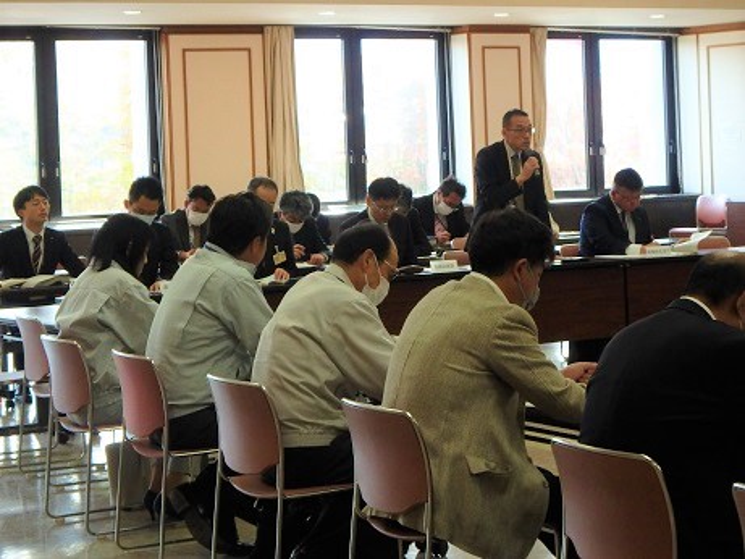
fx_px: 1765
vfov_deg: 18.0
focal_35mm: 82
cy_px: 280
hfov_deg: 23.8
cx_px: 372
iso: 400
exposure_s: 1/60
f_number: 5.3
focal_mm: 14.6
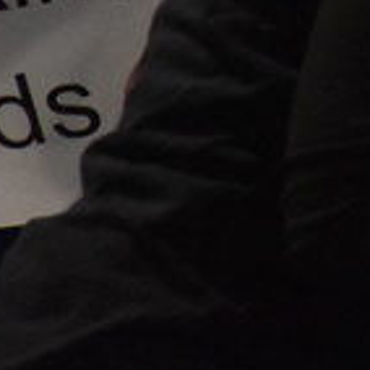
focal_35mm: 1288
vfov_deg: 1.4
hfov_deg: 1.4
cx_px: 1298
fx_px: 15576
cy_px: -350
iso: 6400
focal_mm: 140
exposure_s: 1/320
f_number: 5.6
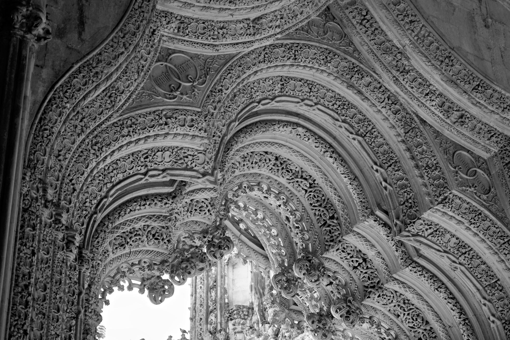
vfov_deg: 18.2
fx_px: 1062
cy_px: 170
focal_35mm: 75
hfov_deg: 27.0
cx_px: 255
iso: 160
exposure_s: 1/80
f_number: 4.5
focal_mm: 75
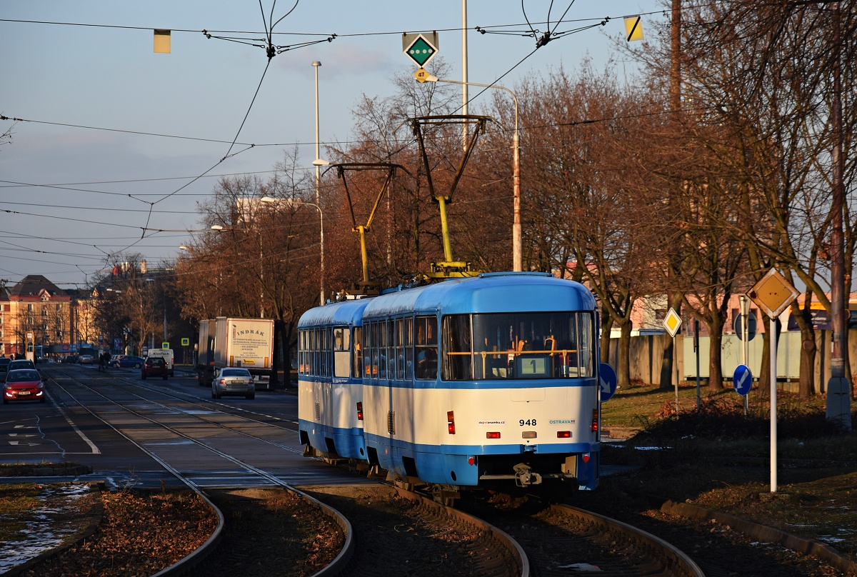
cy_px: 288
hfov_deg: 13.9
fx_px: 3510
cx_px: 428
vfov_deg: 9.4
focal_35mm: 147
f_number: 5.6
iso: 100
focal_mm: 98
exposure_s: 1/250
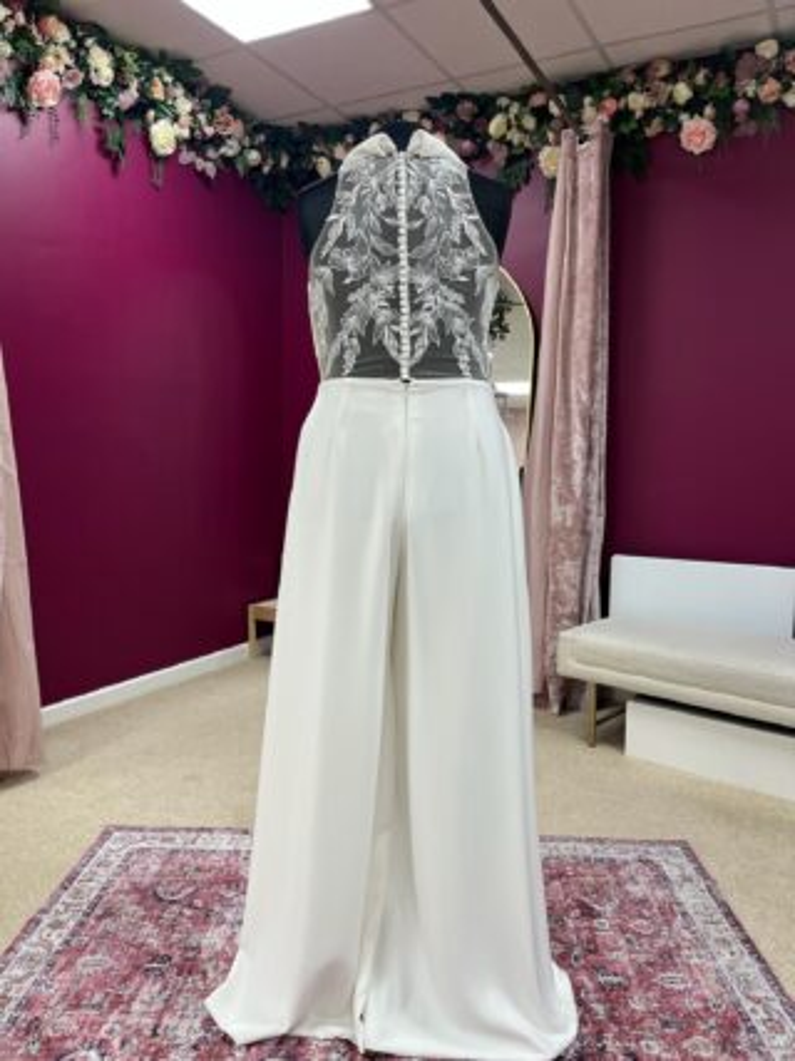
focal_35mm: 26
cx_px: 398
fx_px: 797
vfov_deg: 67.3
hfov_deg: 53.0
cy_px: 530
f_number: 1.6
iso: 100
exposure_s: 1/100
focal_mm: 5.1
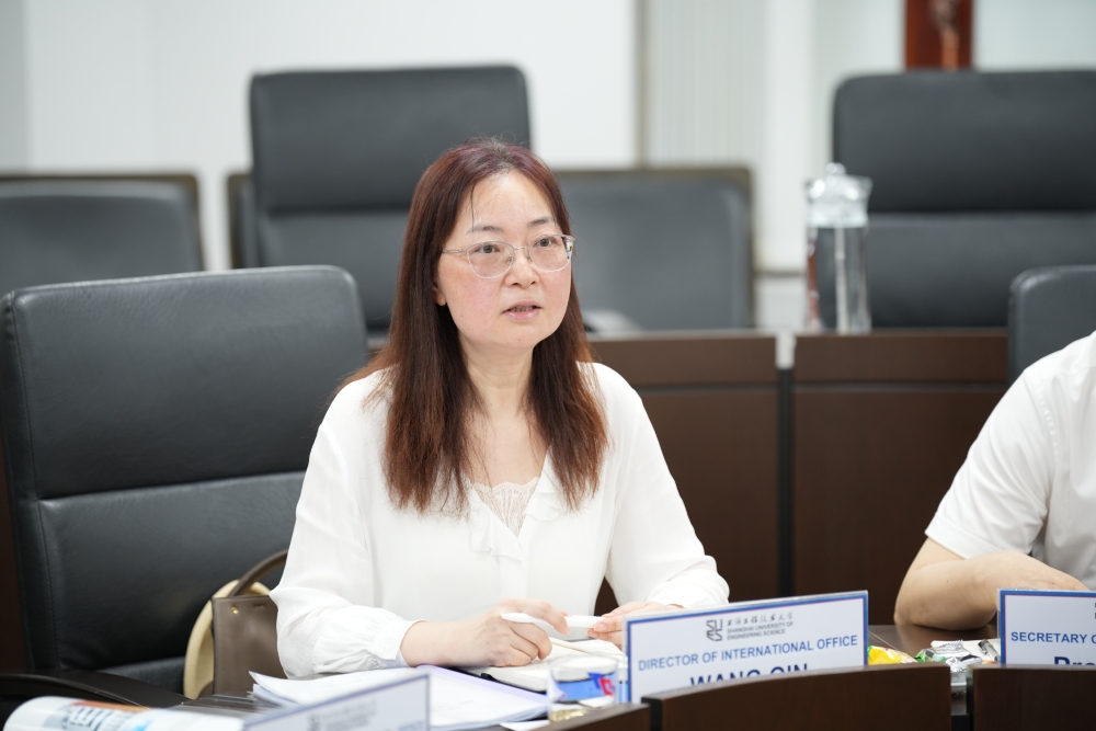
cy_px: 366
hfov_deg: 15.3
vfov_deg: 10.2
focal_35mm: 134
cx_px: 548
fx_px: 4080
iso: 1000
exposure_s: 1/100
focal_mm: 134
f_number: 2.8
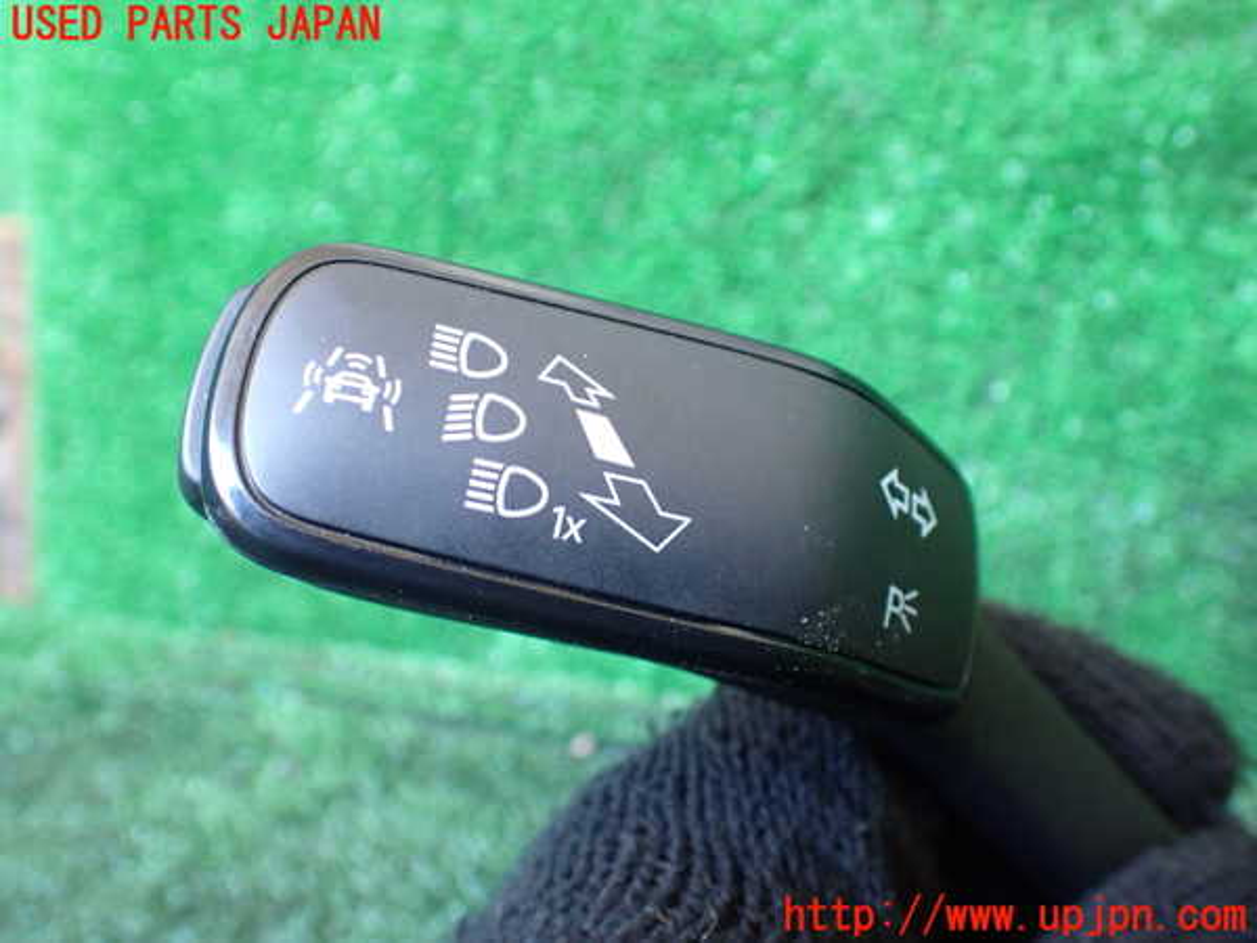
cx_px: 628
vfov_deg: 46.8
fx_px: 1089
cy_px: 472
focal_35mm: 30
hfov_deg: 60.0
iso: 800
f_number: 2.3
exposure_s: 1/80
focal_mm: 5.4
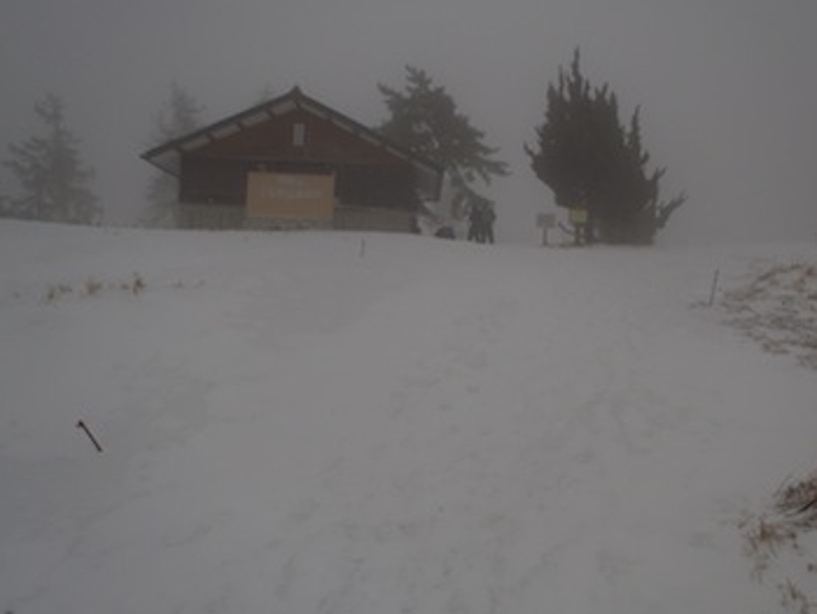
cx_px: 465
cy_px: 306
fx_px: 756
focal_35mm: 32
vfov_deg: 44.2
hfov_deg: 56.6
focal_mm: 5
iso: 80
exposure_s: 1/200
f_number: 3.9
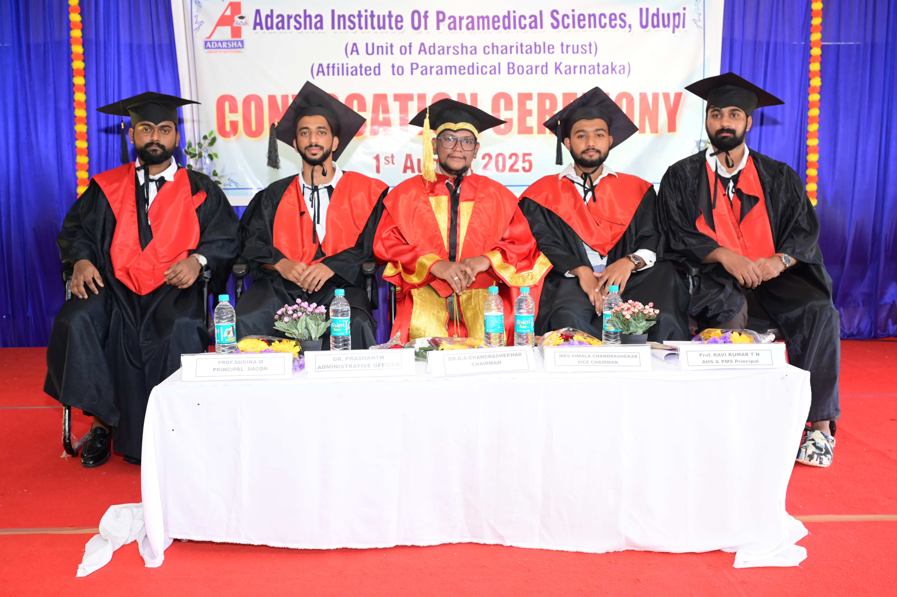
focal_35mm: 36
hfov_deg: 53.2
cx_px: 448
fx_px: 896
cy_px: 298
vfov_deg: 36.8
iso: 3200
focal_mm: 36
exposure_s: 1/100
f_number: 5.6
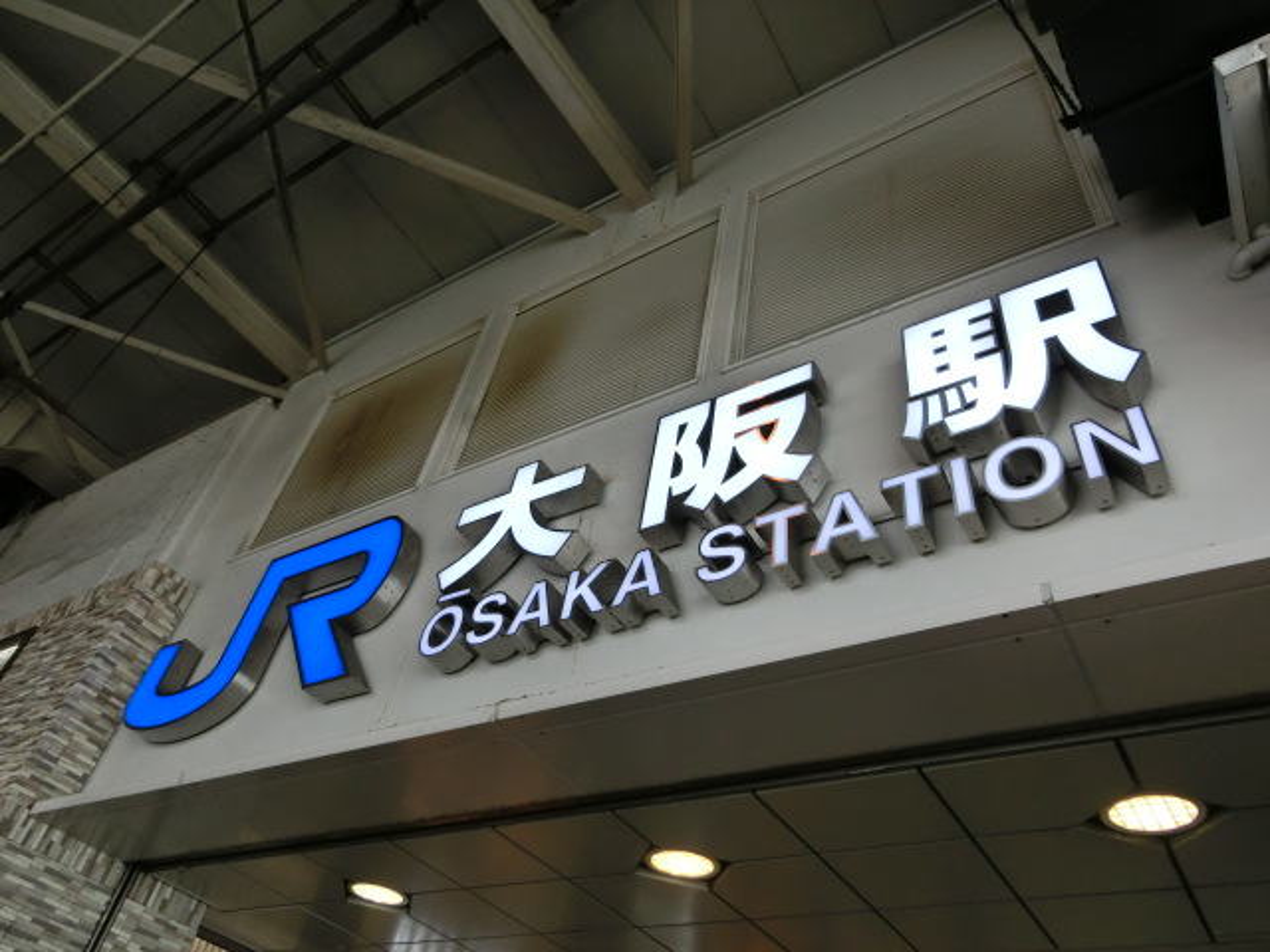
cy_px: 476
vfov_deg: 54.9
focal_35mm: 25
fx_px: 917
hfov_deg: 69.4
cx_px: 635
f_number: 3.5
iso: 160
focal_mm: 4.5
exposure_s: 1/125
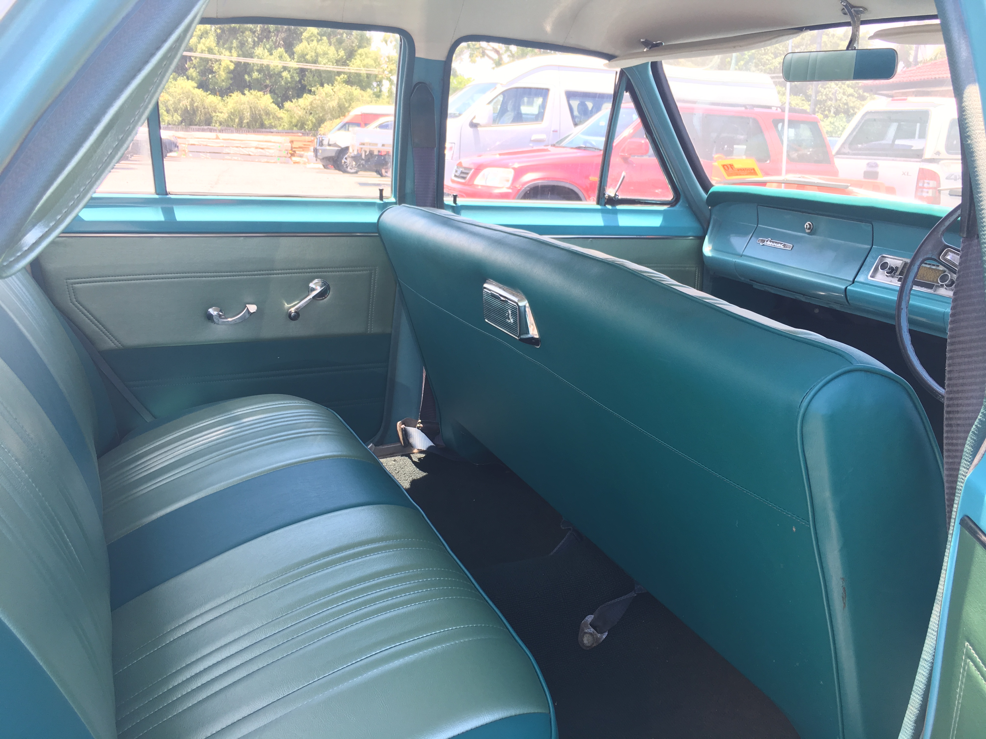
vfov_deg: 48.2
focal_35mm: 29
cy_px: 370
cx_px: 493
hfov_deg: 61.7
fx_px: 826
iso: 25
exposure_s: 1/123
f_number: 2.2
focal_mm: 4.15
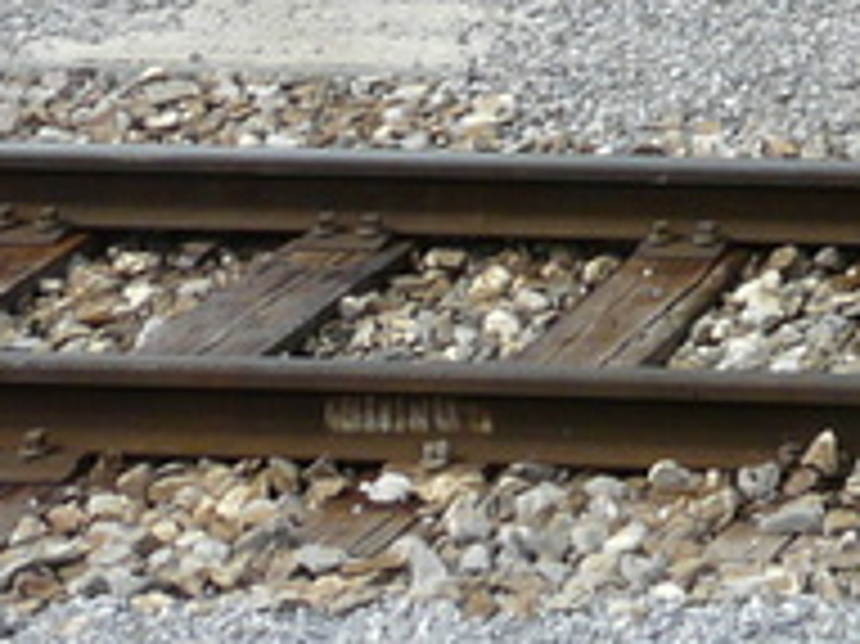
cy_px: -928
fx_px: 3898
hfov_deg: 11.2
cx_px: 1806
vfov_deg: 8.6
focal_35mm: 157
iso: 100
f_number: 5.6
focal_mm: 4.9
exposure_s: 1/200
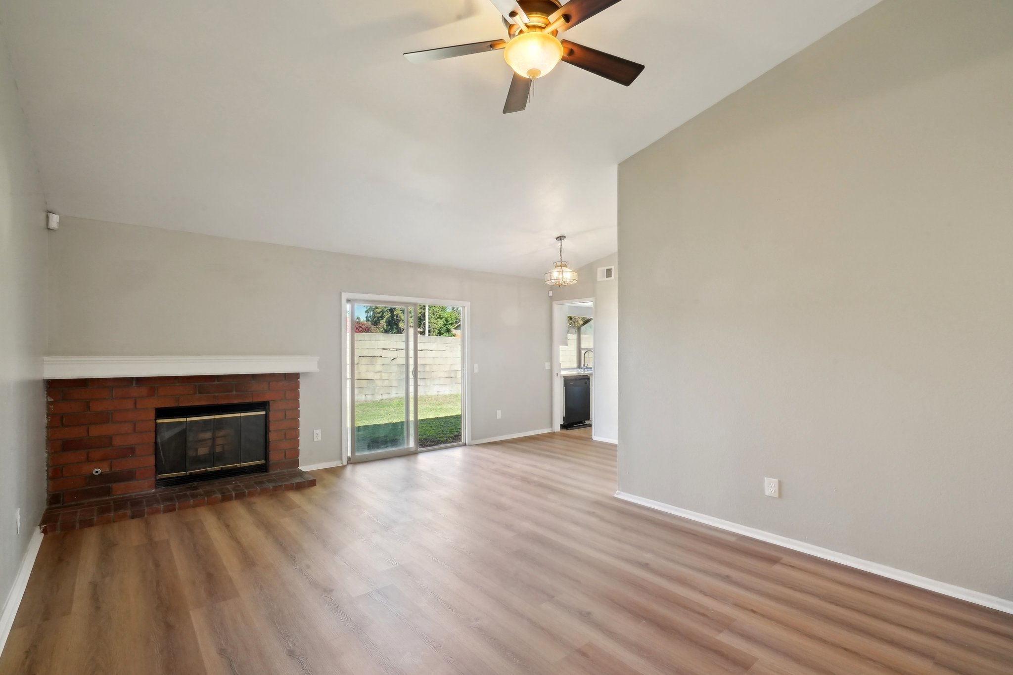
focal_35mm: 16
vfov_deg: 73.7
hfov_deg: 96.7
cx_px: 506
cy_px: 338
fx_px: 450
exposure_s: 1/60
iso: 3200
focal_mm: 16
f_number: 16
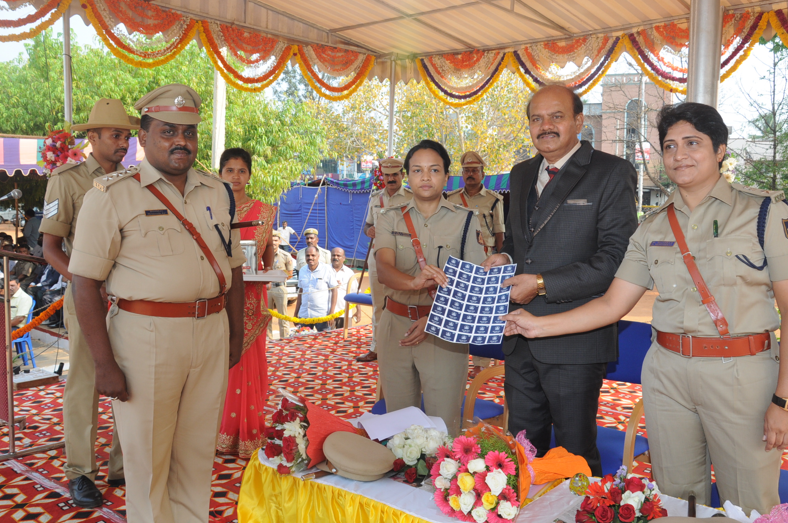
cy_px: 251
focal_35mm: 34
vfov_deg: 39.3
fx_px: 733
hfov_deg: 56.5
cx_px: 417
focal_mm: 21
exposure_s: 1/125
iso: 400
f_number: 10
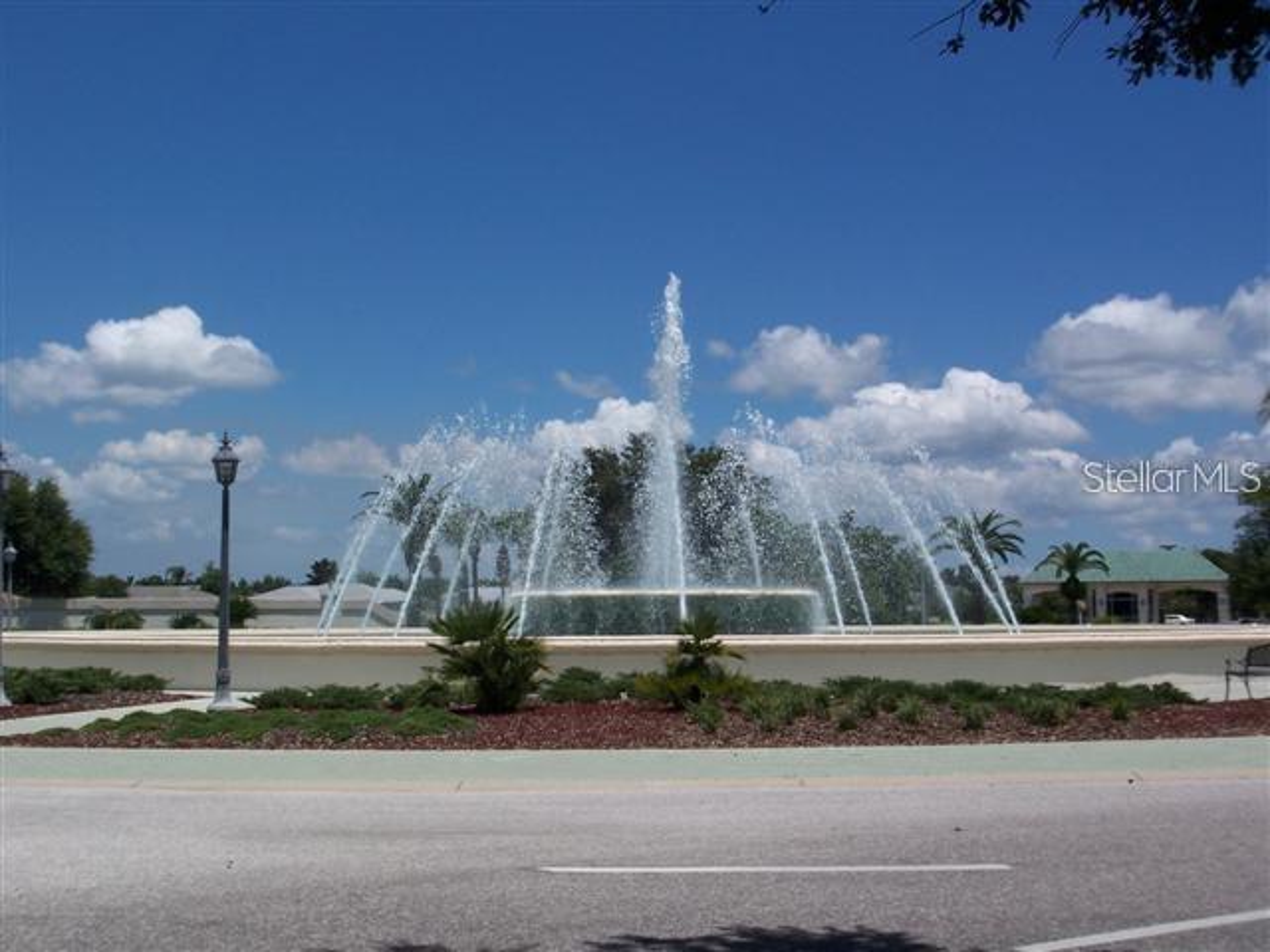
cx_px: 635
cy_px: 476
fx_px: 1798
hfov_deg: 38.9
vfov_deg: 29.7
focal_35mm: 49
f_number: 7.1
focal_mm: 8
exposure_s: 1/400
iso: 64
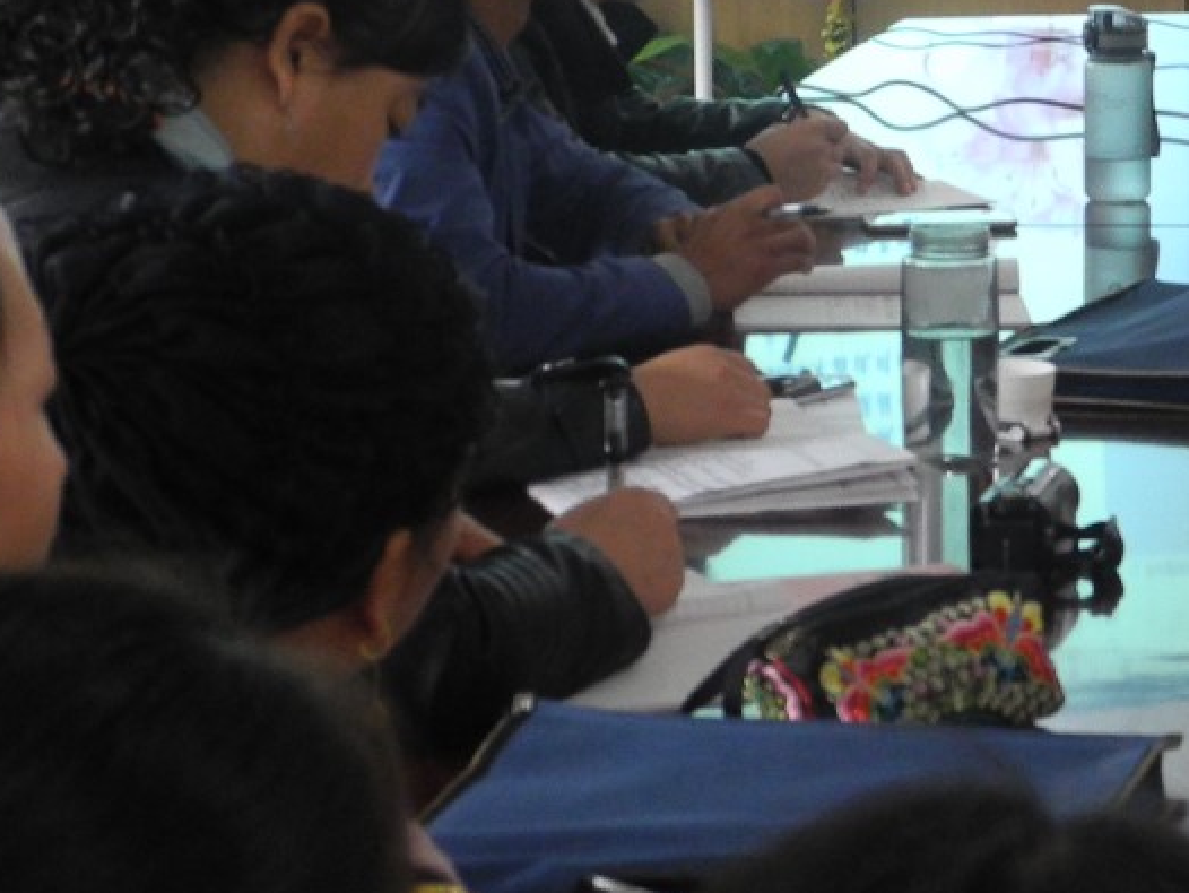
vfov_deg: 9.8
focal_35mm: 152
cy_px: 312
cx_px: 1449
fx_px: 5223
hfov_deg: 12.7
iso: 351
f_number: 3.5
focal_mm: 10.7
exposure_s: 1/30
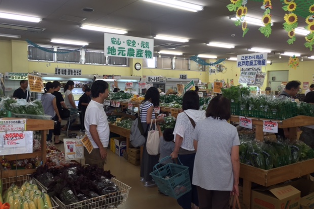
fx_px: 270
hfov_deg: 60.3
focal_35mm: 31
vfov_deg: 42.3
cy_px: 102
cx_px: 154
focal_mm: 4.15
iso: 32
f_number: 2.2
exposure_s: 1/60
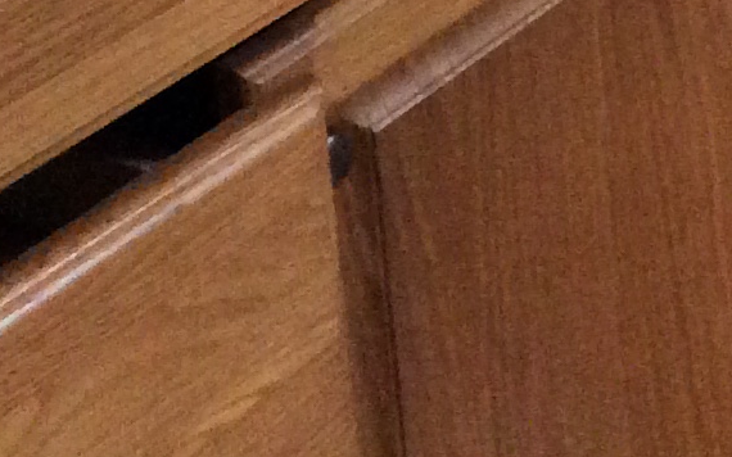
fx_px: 3072
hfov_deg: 12.5
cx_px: 1277
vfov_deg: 7.9
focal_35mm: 154
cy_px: -597
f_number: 2.4
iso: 250
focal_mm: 3.3
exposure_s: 1/24
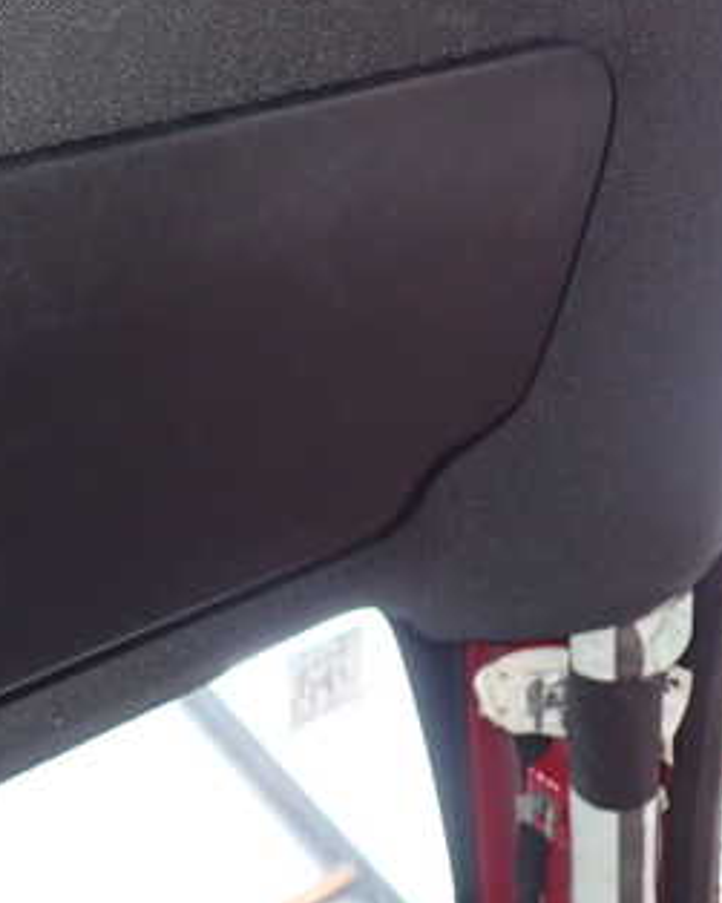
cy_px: 495
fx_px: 1497
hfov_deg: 24.8
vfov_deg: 33.6
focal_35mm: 56
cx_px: -121
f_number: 6.3
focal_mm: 5.4
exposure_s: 1/30
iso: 400
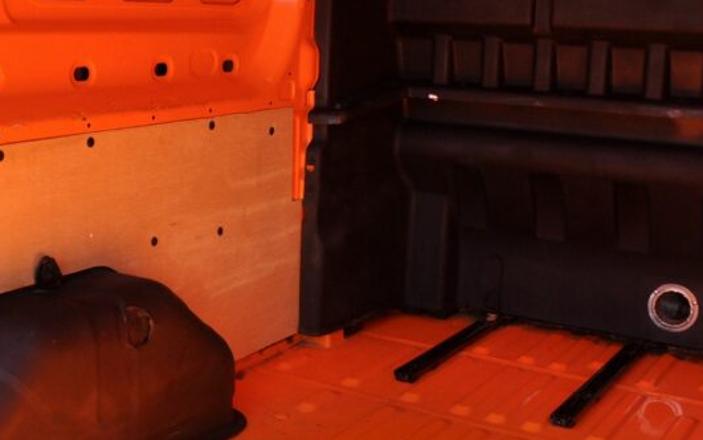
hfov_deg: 37.5
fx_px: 1016
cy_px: 228
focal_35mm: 53
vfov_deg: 24.4
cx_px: 200
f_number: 8
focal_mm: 18
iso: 500
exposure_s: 1/250
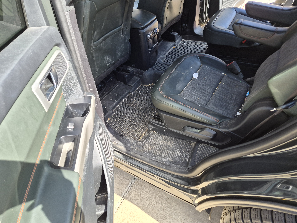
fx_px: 197
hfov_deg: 73.9
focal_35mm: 23
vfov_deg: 58.9
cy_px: 112
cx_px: 148
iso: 80
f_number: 1.8
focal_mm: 5.4
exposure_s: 1/612
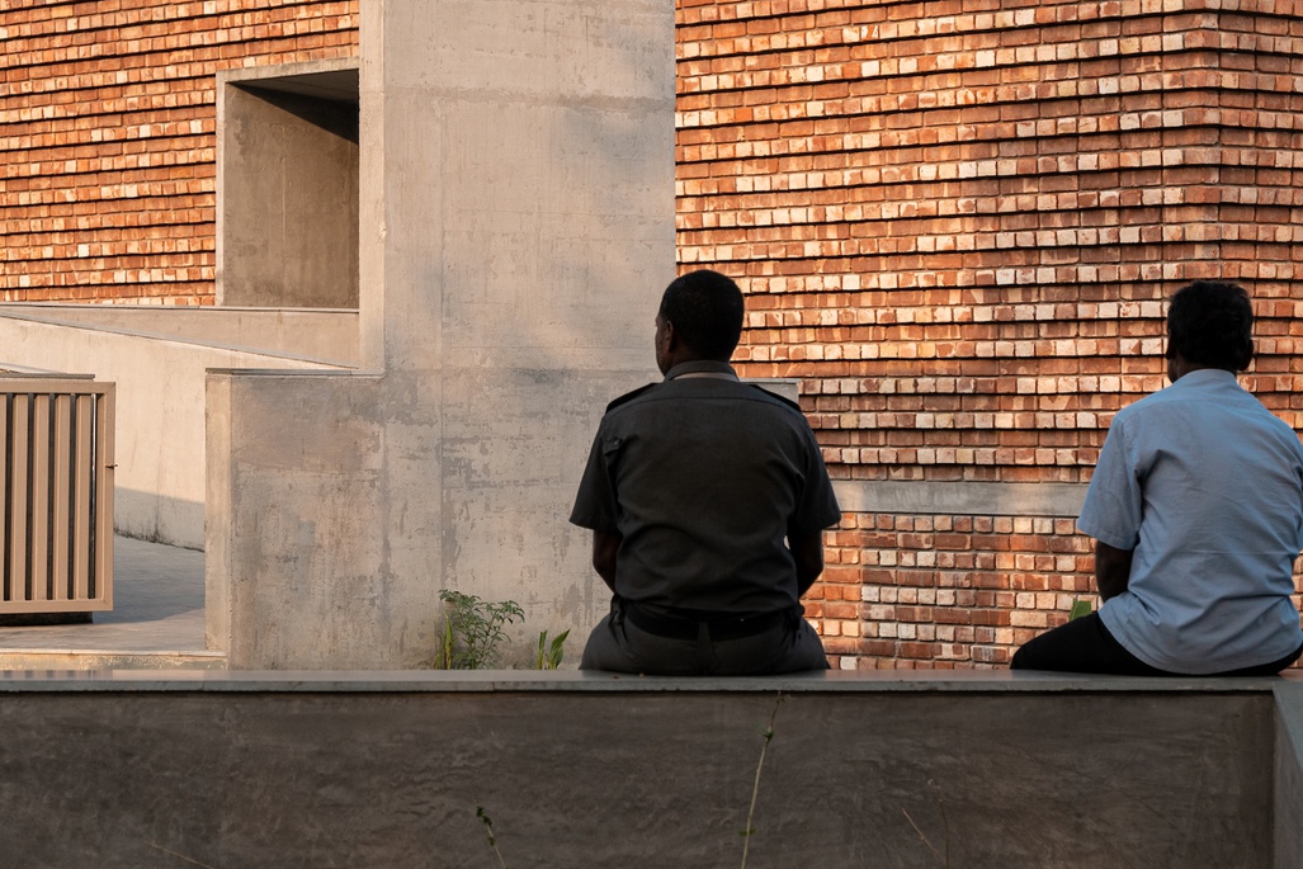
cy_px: 440
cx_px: 528
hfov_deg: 18.4
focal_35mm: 111
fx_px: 4025
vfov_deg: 12.3
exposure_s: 1/320
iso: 320
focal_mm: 57.1
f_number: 5
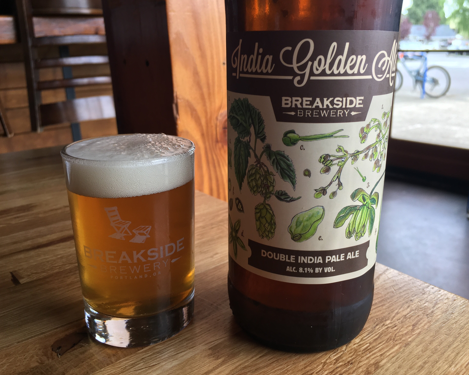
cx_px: 250
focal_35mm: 31
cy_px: 188
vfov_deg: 47.1
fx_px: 430
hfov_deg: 57.1
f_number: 2.2
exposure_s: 1/40
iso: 25
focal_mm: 4.15
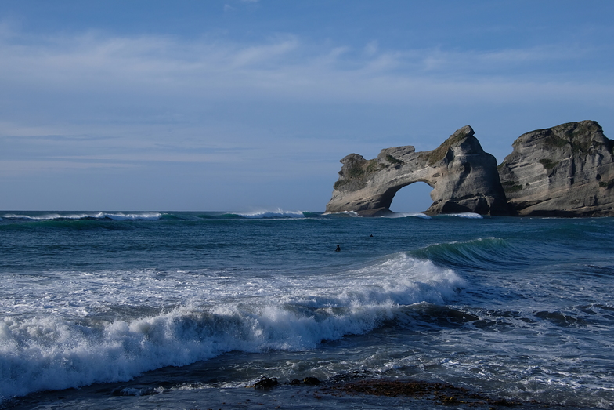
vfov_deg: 24.2
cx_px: 307
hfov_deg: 35.6
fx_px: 955
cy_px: 205
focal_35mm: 56
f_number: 8
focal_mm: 37
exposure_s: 1/1600
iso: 500
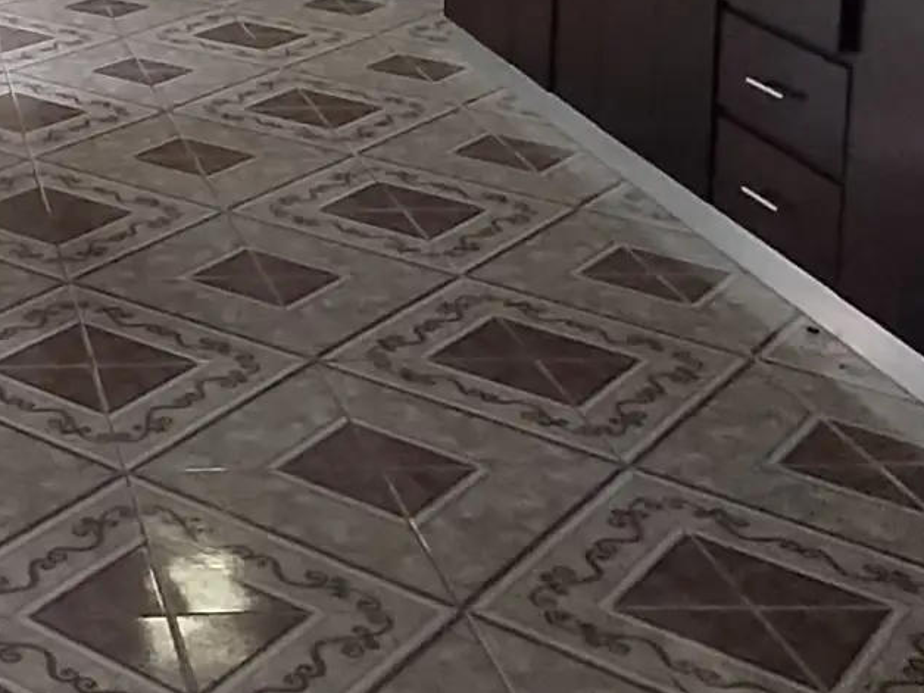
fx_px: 1762
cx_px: -85
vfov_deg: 20.3
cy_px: -213
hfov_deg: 27.0
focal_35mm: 66
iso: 490
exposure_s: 1/50
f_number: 2.2
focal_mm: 1.42
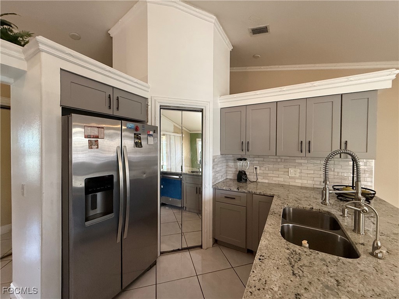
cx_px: 200
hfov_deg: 102.1
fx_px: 161
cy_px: 150
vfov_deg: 85.7
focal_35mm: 14
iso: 500
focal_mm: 2.22
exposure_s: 1/60
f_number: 2.2
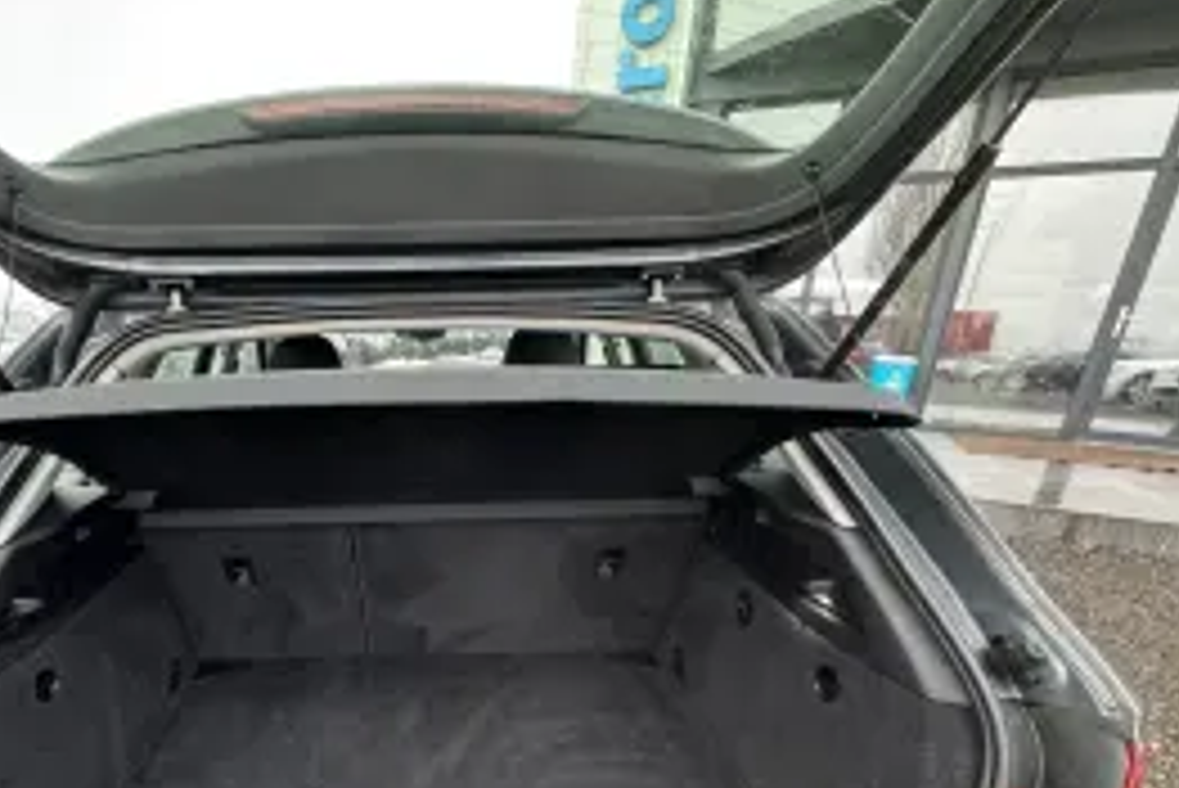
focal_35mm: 20
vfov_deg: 59.7
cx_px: 432
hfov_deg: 82.1
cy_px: 558
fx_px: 655
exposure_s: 1/50
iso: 800
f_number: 2.2
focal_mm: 2.22
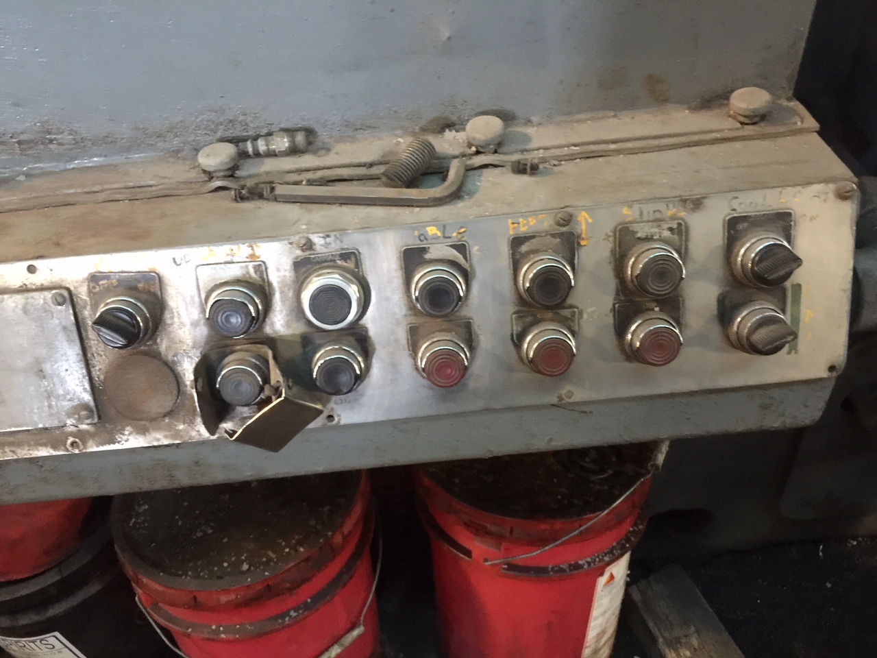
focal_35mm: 29
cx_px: 438
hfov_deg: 61.7
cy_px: 329
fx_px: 735
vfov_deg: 48.2
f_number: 2.2
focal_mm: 4.15
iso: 100
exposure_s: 1/4
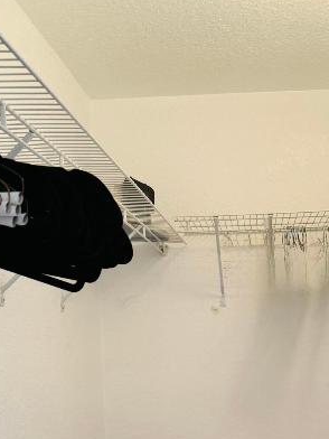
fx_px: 596
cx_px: 204
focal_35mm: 47
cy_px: 399
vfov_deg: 37.6
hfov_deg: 30.8
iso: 200
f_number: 1.78
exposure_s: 1/60
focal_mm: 6.76
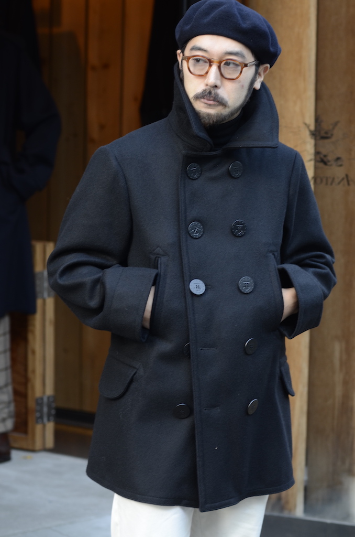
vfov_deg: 16.1
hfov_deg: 10.7
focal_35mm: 128
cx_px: 178
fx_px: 1895
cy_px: 268
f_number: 1.8
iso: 320
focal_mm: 85
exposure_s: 1/60
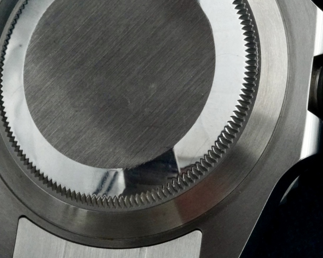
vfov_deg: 8.8
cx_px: 151
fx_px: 1682
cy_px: 101
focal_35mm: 176
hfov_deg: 11.0
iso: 8000
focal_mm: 70
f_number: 22
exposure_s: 1/160
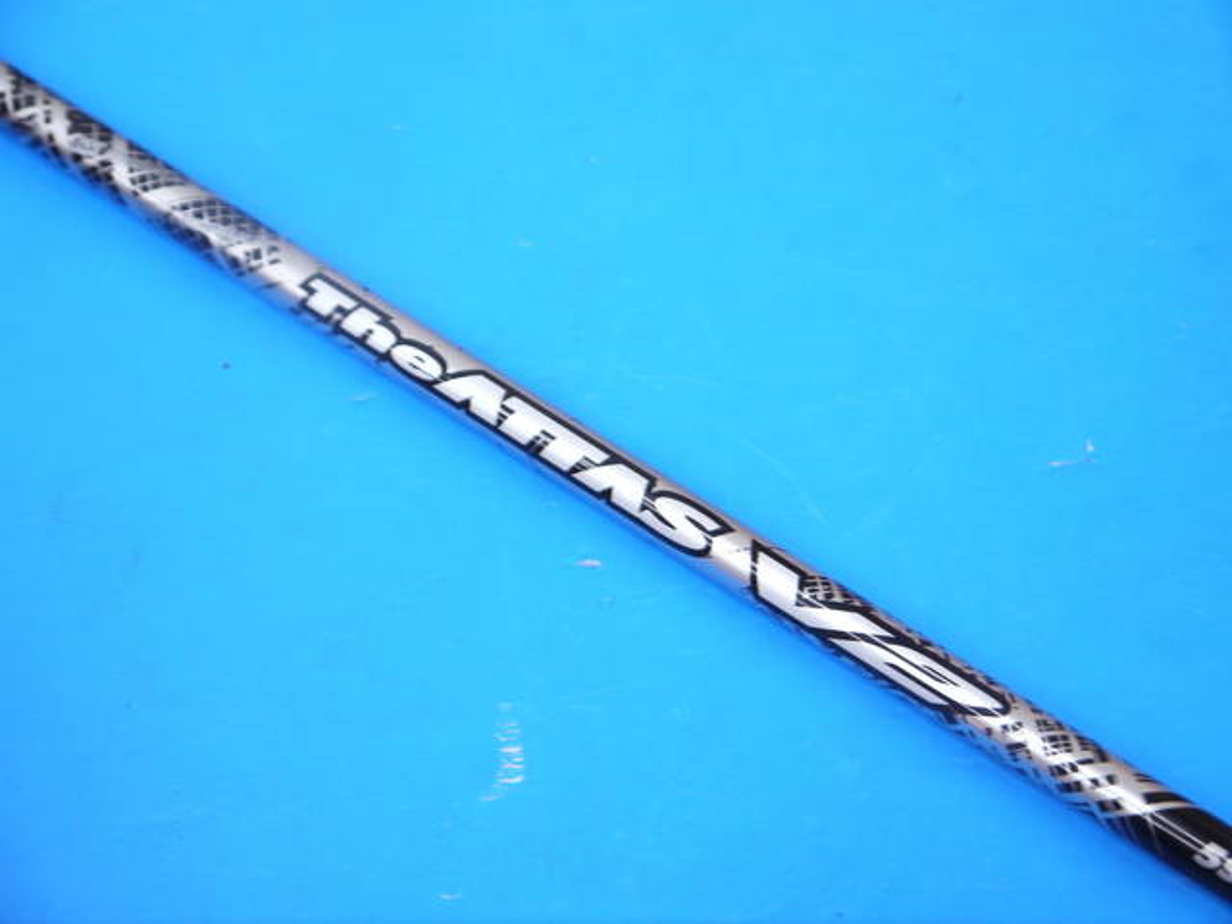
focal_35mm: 56
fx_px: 1993
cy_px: 462
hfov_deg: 34.3
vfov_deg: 26.1
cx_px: 616
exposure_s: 1/125
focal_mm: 28
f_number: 4.8
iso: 640
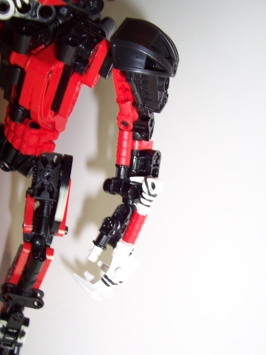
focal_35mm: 37
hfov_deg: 38.7
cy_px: 178
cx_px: 133
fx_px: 379
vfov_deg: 50.1
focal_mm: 5.6
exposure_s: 1/60
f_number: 2.8
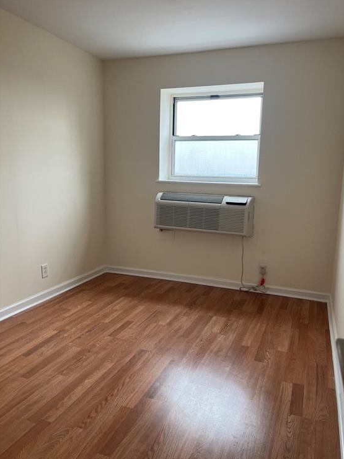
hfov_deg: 51.3
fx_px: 358
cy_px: 234
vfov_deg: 65.3
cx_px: 176
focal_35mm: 27
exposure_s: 1/120
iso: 100
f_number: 1.6
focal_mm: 5.1
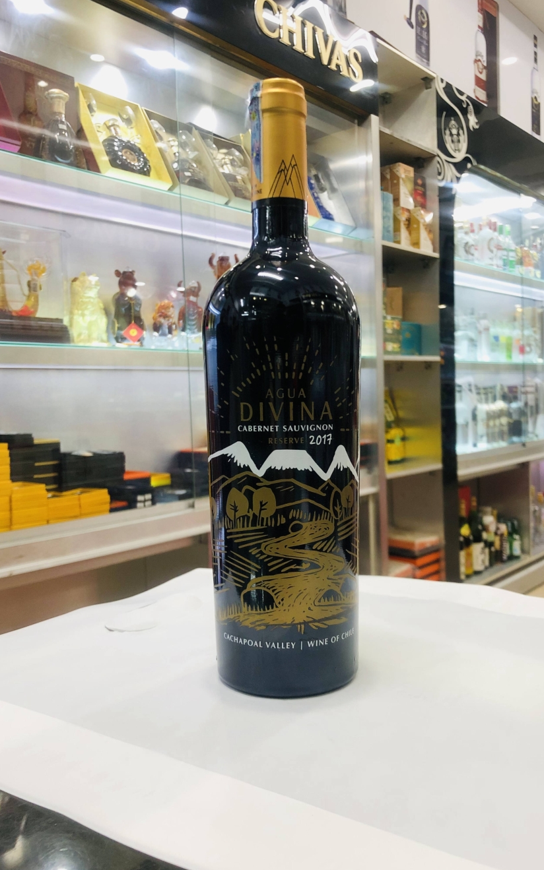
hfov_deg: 41.8
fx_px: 712
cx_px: 291
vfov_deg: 62.9
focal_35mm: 30
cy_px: 436
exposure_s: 1/25
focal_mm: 4
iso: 32
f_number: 1.8
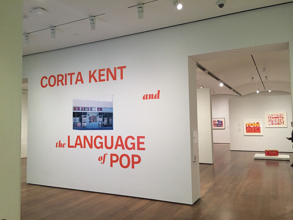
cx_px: 146
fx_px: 245
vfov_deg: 48.2
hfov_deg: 61.7
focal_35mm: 29
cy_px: 110
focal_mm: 4.15
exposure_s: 1/30
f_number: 2.2
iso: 320
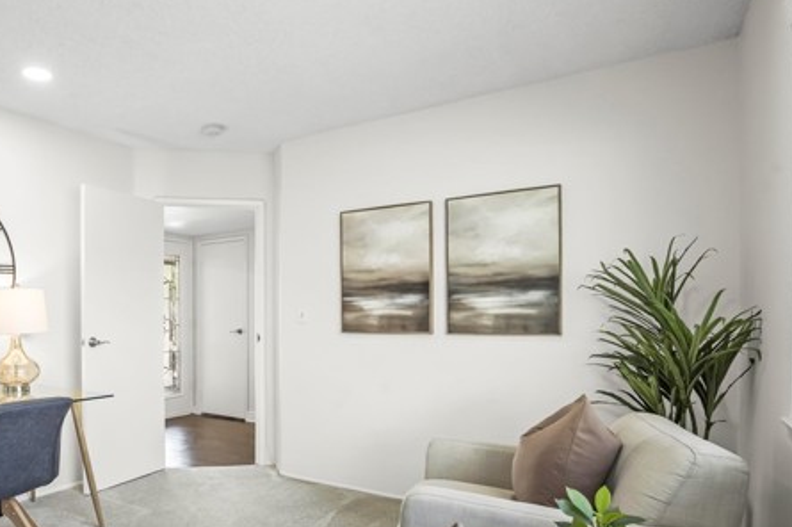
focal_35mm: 23
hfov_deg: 72.5
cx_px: 230
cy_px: 299
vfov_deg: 54.9
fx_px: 506
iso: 5000
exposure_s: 1/30
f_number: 8
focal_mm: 16
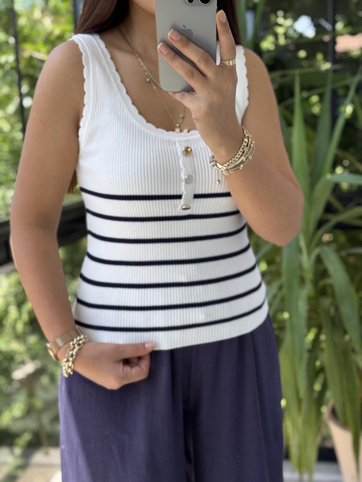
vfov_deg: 39.7
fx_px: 669
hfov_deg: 30.3
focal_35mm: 48
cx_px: 181
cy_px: 241
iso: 50
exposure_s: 1/177
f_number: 1.78
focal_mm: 6.76
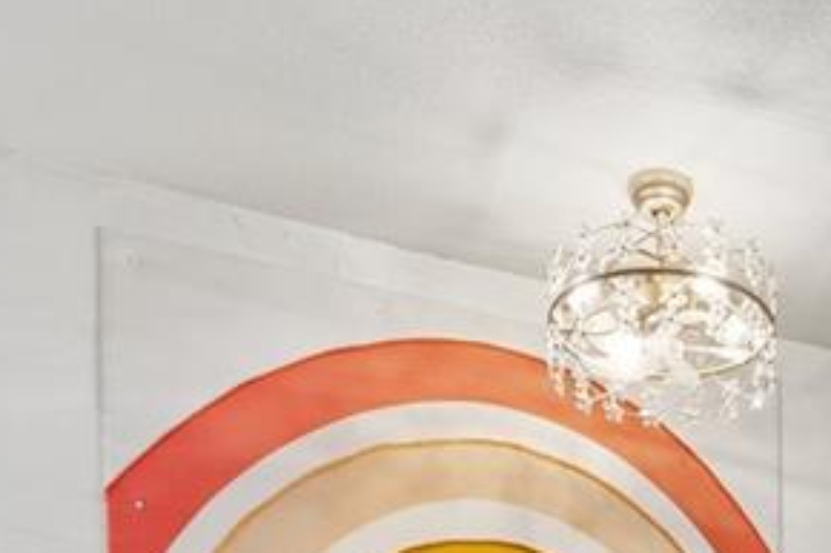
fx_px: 1223
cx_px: 742
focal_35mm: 53
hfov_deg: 35.4
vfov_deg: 21.0
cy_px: 860
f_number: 11
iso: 100
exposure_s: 1.6
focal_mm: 15
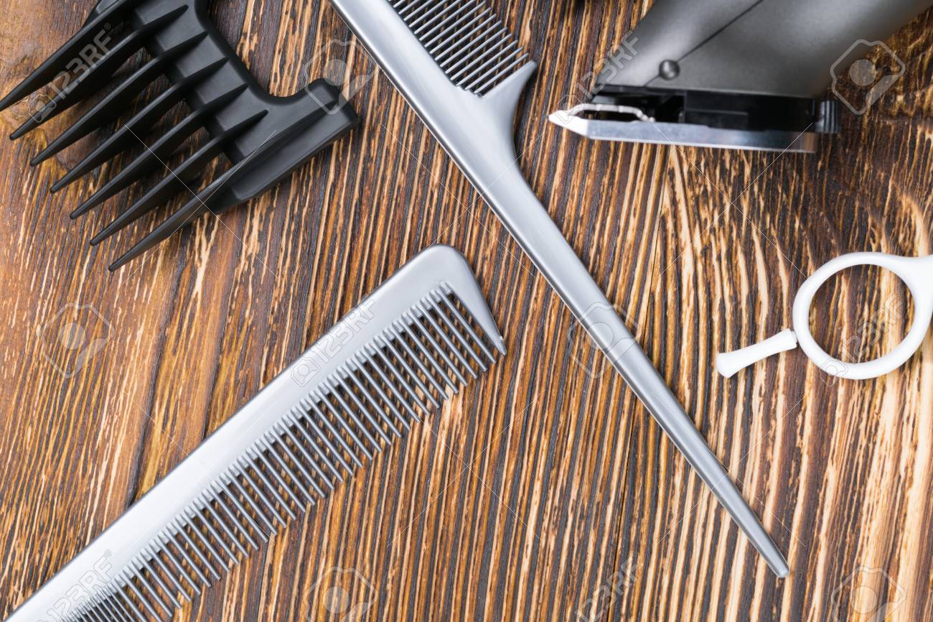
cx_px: 466
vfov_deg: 15.2
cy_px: 311
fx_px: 2332
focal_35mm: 90
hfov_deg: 22.6
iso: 100
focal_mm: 60
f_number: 10
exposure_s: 1/160
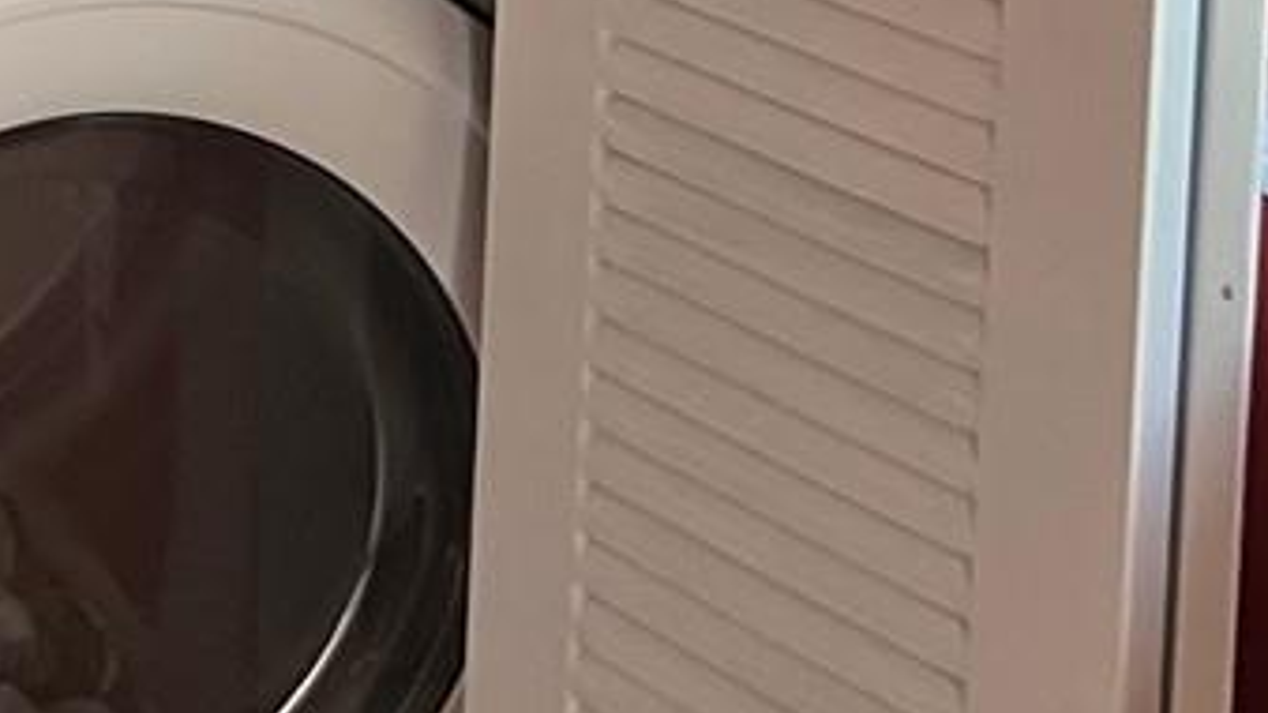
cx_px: -882
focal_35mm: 134
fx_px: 4505
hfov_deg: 14.4
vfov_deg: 8.4
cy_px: -901
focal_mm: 5.7
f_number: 1.5
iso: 250
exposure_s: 1/60
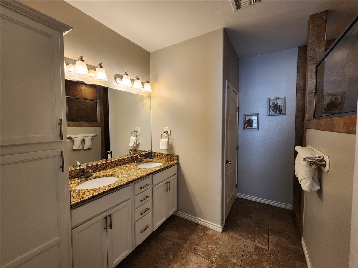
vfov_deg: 89.9
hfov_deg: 106.2
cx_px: 179
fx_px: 134
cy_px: 134
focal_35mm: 13
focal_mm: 2.2
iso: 125
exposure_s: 1/60
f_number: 2.2
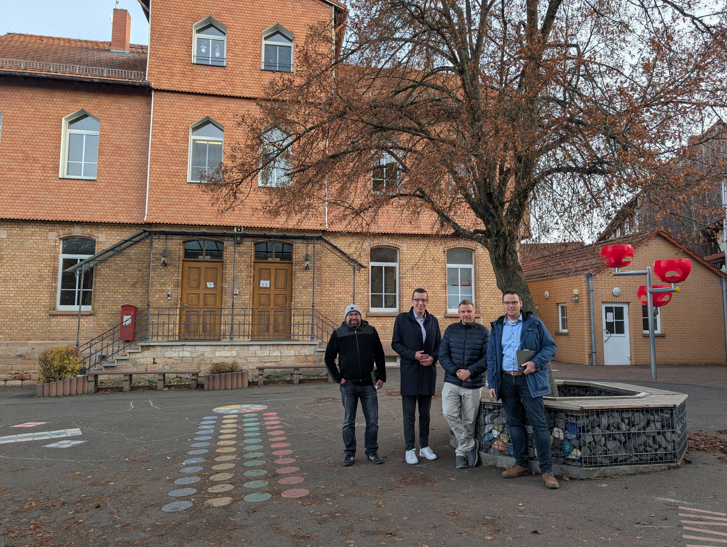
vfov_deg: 56.9
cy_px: 274
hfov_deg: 71.5
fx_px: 505
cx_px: 364
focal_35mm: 24
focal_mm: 6.9
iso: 20
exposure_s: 1/189
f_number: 1.68
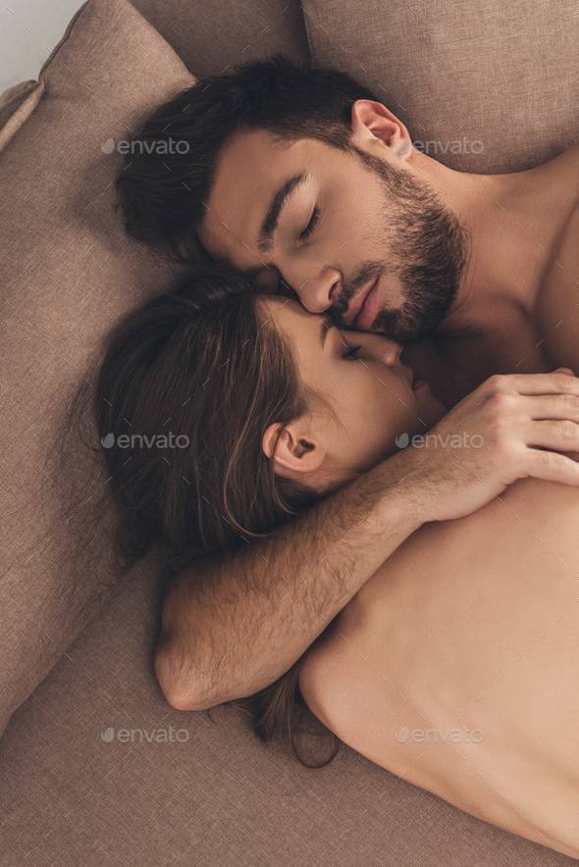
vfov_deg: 28.8
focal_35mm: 70
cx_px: 290
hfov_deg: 19.5
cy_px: 434
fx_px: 1687
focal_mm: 70
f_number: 6.3
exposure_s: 1/160
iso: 100
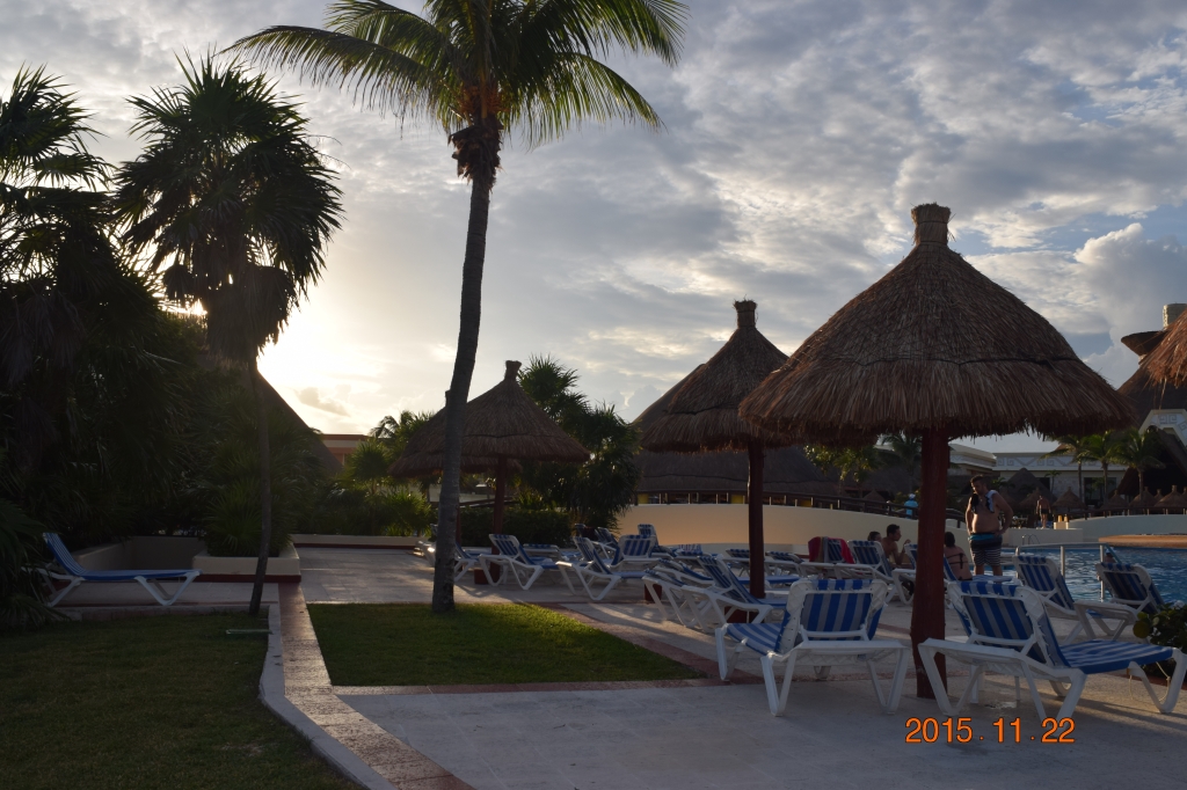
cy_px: 395
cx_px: 594
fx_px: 1088
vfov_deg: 39.9
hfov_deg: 57.2
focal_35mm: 33
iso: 100
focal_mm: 22
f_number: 10
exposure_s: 1/200
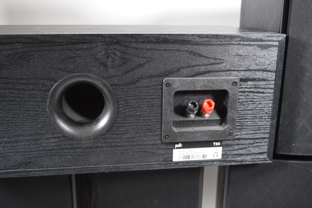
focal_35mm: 39
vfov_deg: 34.1
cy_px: 104
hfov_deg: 49.6
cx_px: 156
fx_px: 338
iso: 900
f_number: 4.2
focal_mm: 26
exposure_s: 1/60
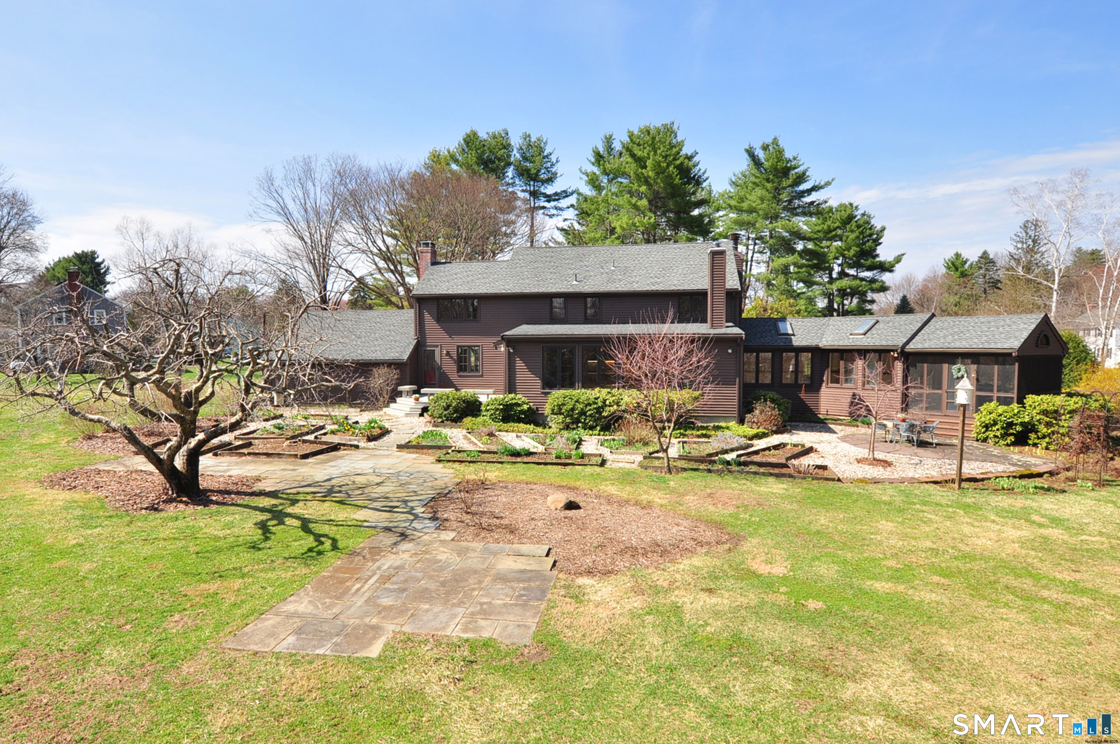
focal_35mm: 20
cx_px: 560
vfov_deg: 63.1
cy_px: 372
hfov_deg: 85.5
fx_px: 606
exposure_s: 1/200
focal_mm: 13
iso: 200
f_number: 9
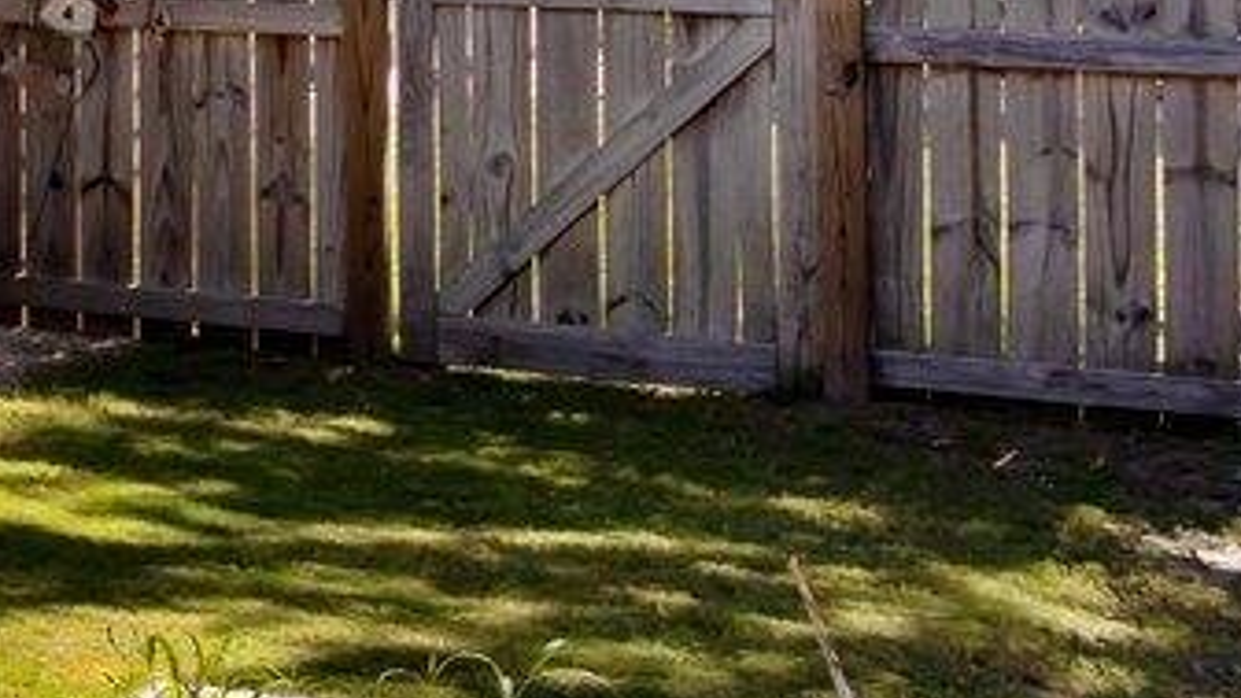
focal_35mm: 102
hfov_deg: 12.4
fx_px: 3356
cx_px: -2223
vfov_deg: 11.3
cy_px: -419
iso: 200
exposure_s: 1/800
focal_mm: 16
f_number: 4
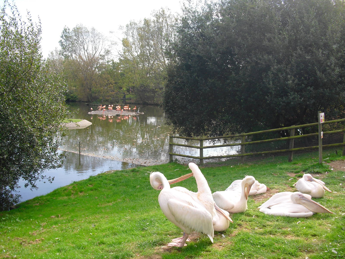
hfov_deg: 51.4
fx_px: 359
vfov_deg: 39.7
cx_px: 172
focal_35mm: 36
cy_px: 130
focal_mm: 6.3
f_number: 3.1
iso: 100
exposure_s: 1/400
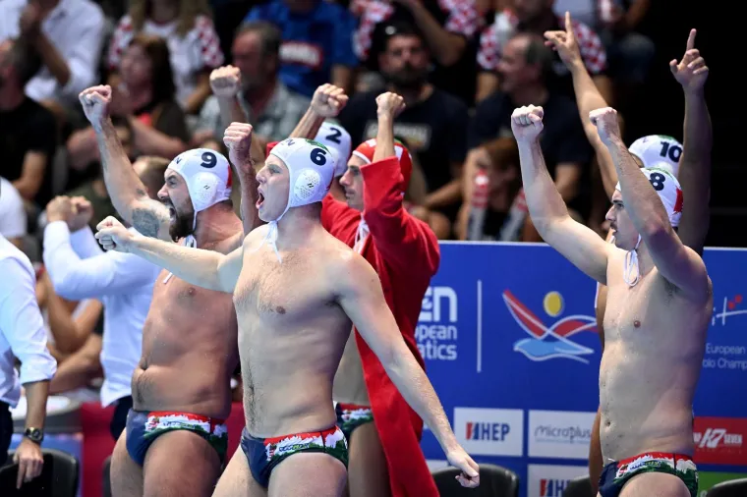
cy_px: 248
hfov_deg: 5.2
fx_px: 8296
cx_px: 374
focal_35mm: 400
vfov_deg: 3.4
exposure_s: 1/800
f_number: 4
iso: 4000
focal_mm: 400
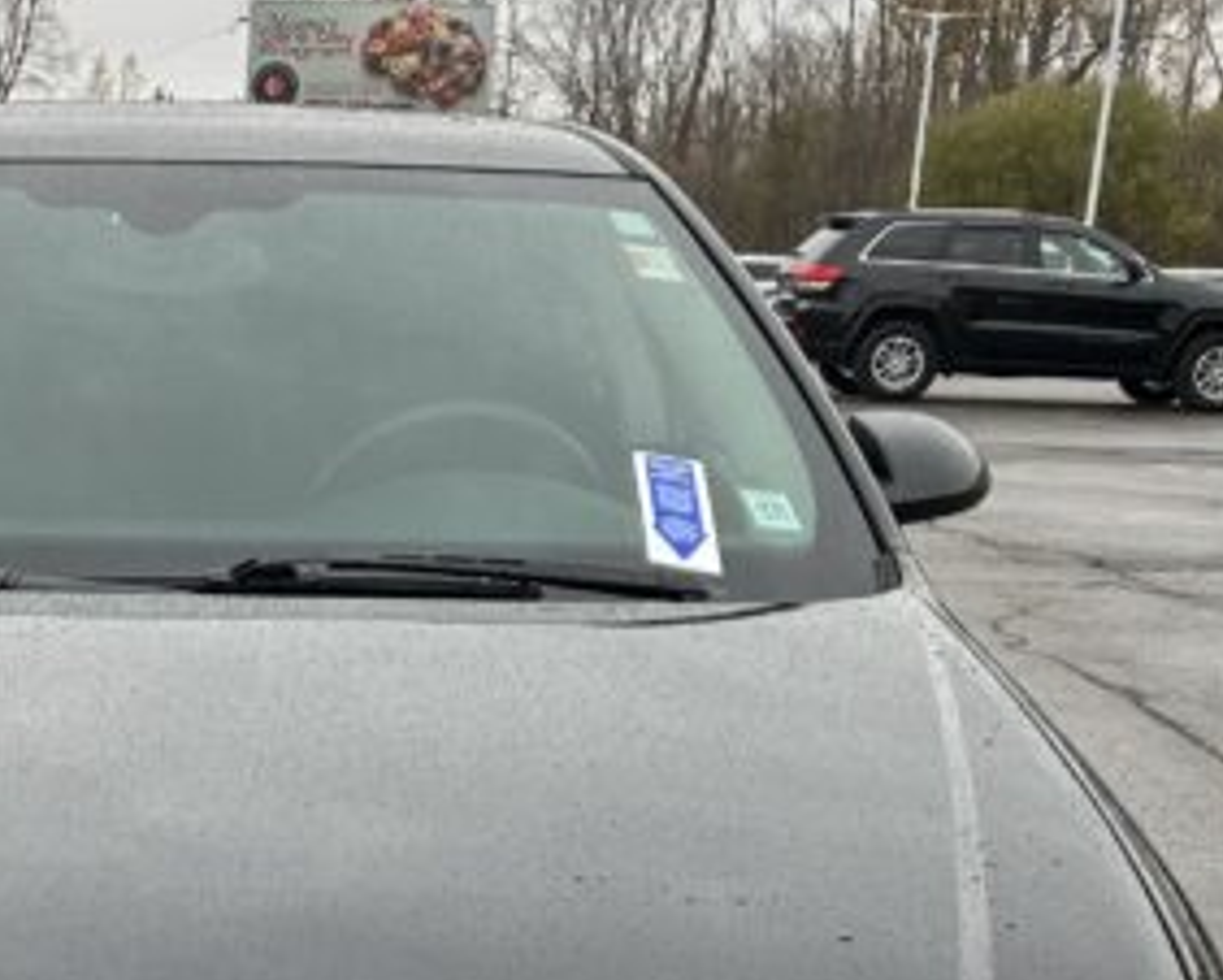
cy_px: 941
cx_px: 26
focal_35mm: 92
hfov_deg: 20.2
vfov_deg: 16.4
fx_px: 3332
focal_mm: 5.7
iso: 40
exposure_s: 1/121
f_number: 1.5
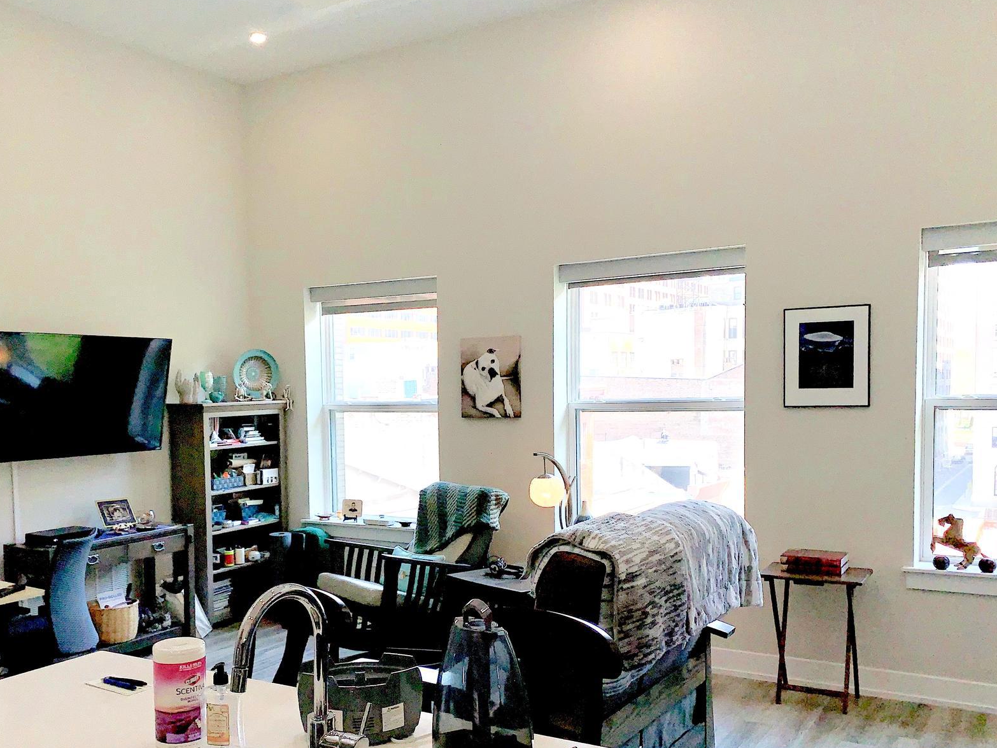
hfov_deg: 53.5
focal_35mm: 34
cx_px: 391
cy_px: 449
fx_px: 979
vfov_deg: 41.6
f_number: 1.8
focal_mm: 4.25
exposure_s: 1/439
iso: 25
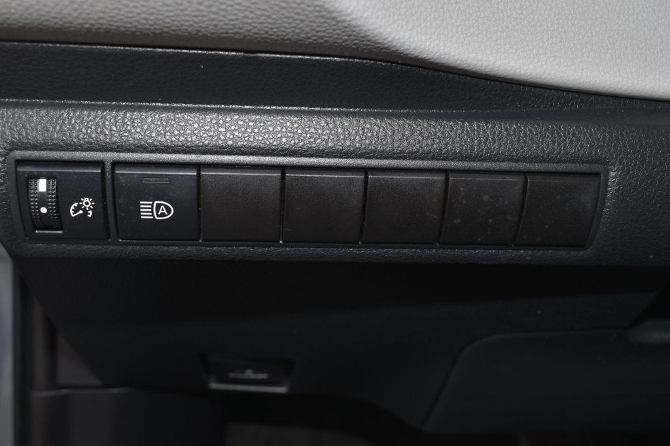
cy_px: 223
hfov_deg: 49.6
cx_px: 335
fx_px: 726
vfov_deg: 34.2
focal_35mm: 39
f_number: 8
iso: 100
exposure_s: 1/60
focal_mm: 26
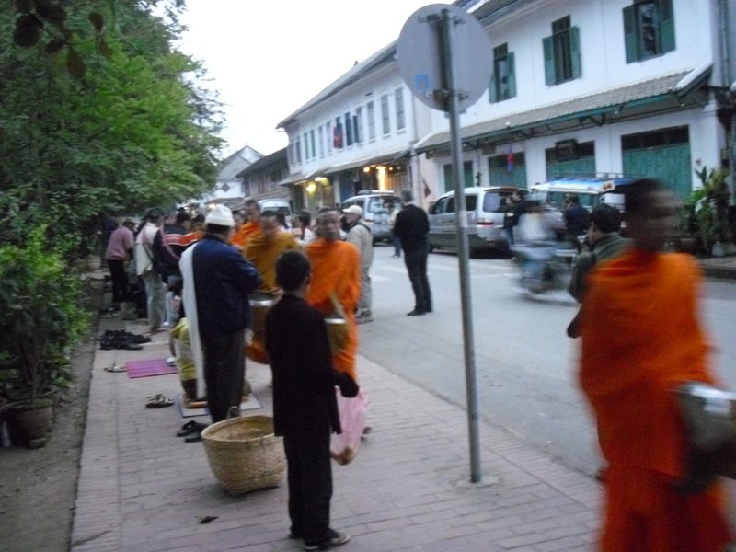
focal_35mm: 38
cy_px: 276
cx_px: 368
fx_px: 808
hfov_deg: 49.0
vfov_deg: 37.7
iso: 800
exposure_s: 1/15
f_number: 2.8
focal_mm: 6.2
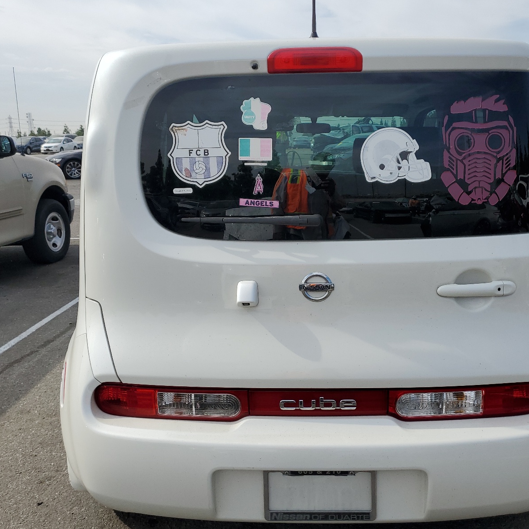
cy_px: 264
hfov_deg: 52.4
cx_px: 297
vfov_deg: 52.5
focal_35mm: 31
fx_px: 536
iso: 50
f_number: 1.5
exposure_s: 1/3333
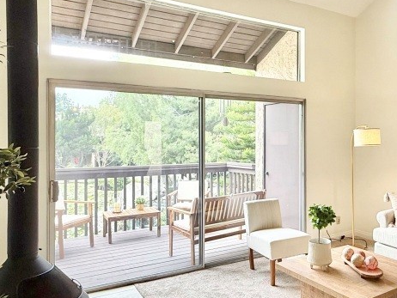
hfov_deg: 57.2
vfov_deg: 45.5
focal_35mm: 31
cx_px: 260
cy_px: 141
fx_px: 356
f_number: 2.2
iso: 64
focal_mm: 2.22
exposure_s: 1/105
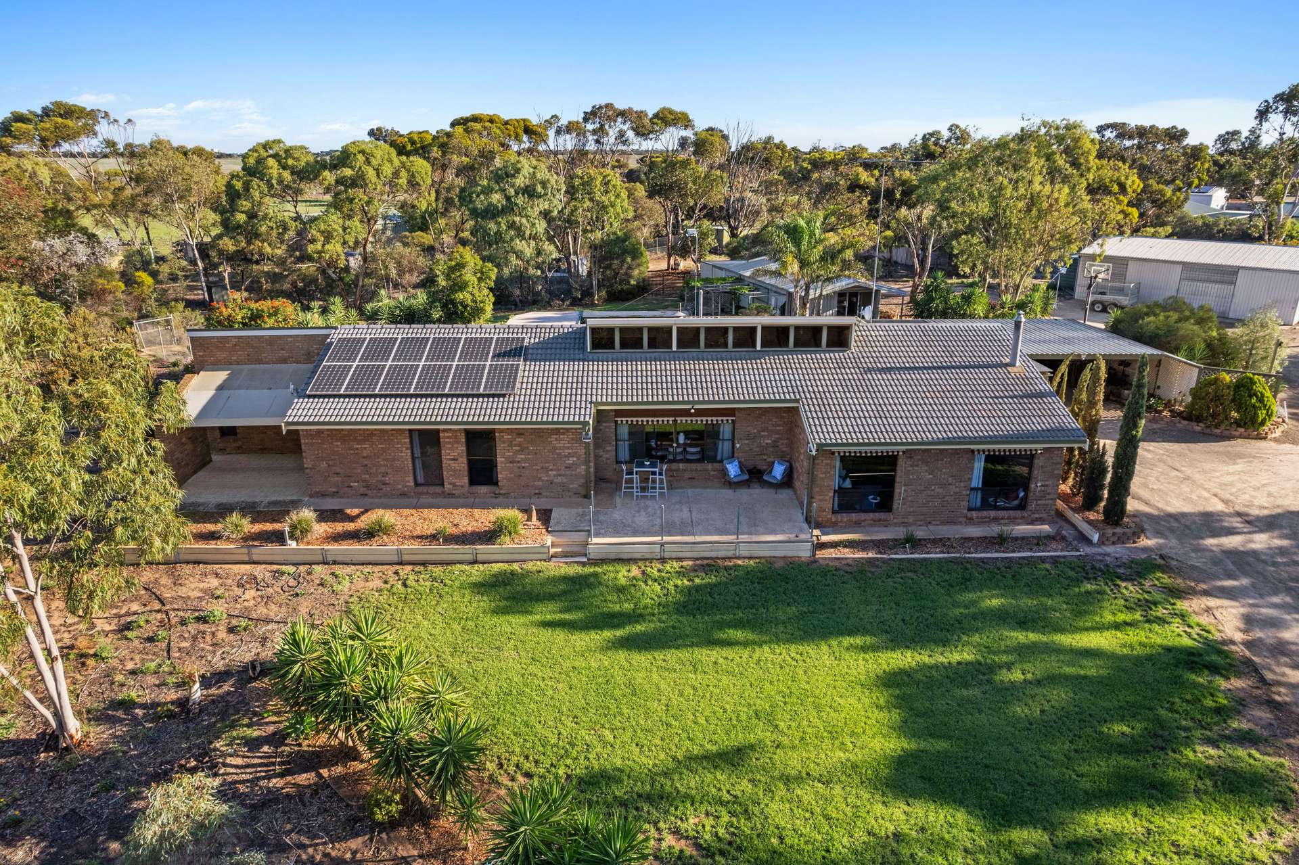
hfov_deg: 78.6
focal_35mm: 22
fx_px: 794
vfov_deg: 57.2
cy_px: 432
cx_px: 650
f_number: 2.8
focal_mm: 8.4
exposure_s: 1/800
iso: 100
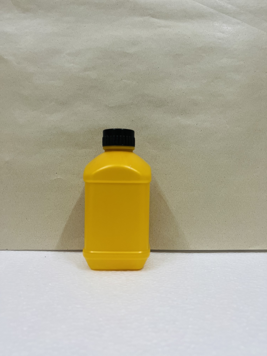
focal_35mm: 26
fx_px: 267
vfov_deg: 67.3
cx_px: 134
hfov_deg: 53.1
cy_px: 178
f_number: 1.5
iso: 250
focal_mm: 5.7
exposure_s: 1/50
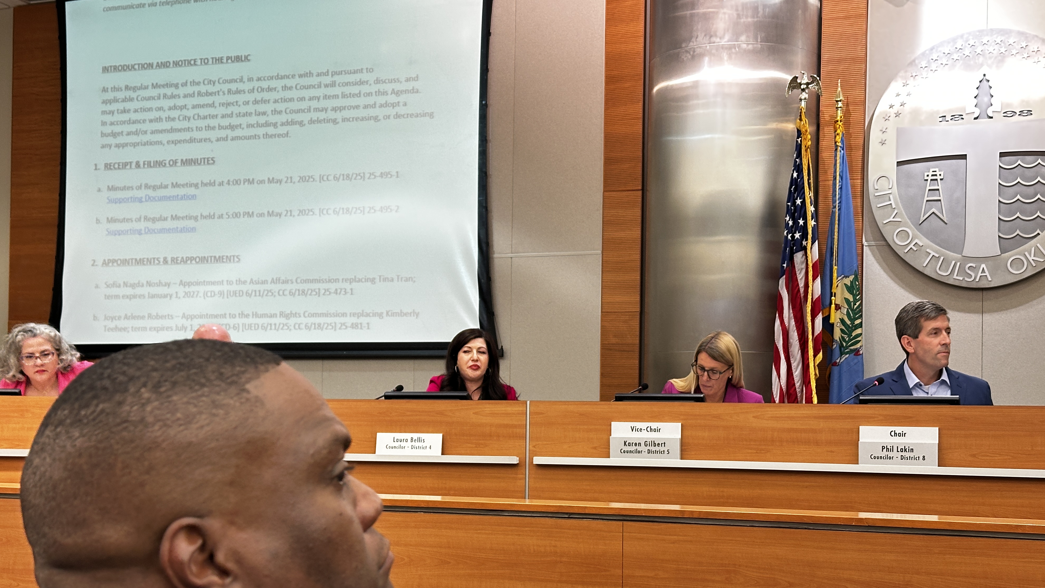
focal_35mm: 53
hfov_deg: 39.2
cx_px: 518
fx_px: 1469
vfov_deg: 22.6
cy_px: 371
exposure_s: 1/60
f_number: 1.78
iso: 160
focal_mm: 6.86
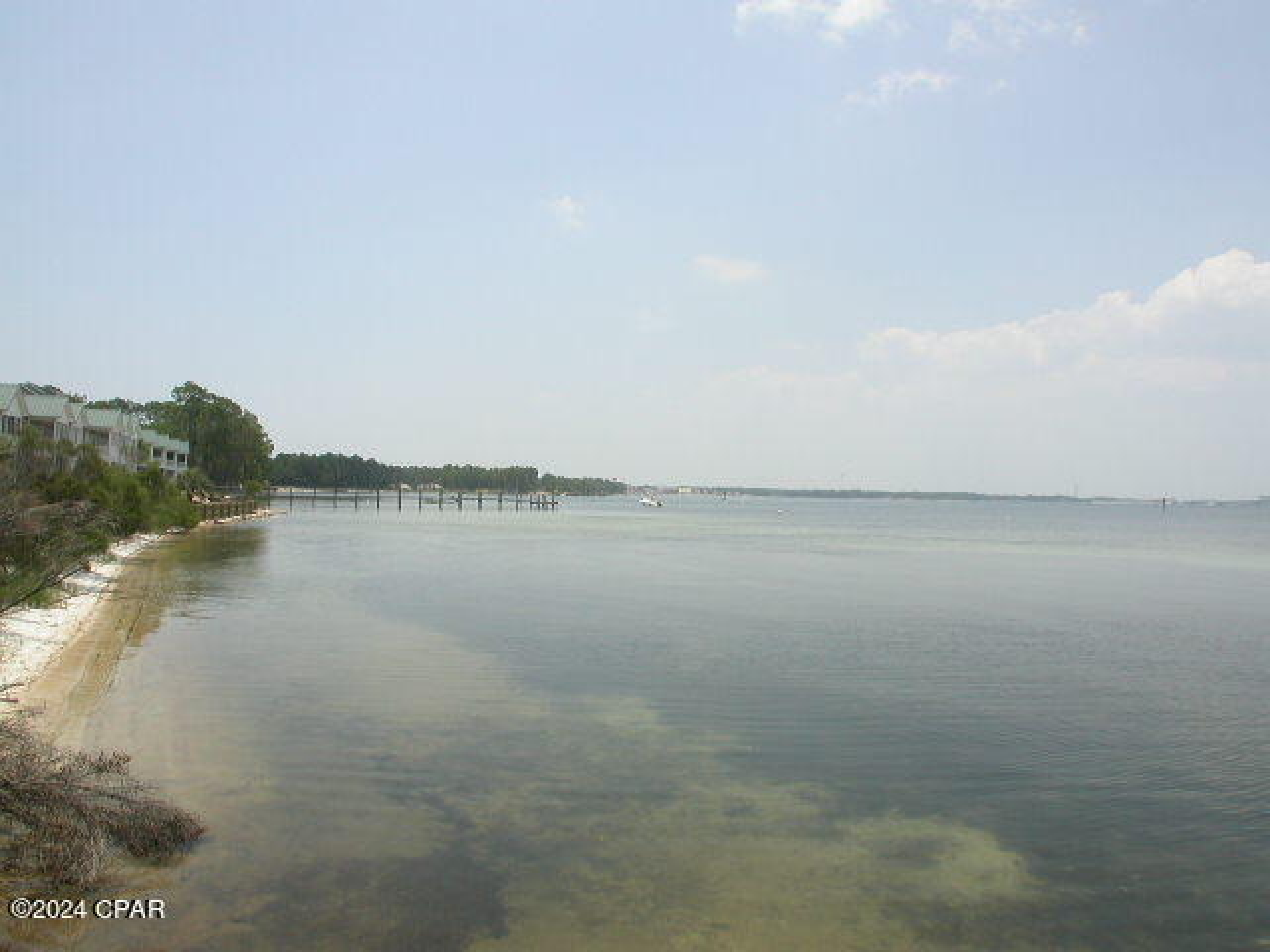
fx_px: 1394
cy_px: 476
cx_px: 635
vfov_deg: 37.7
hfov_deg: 49.0
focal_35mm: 38
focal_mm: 7.85
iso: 100
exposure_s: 1/419
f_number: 7.5
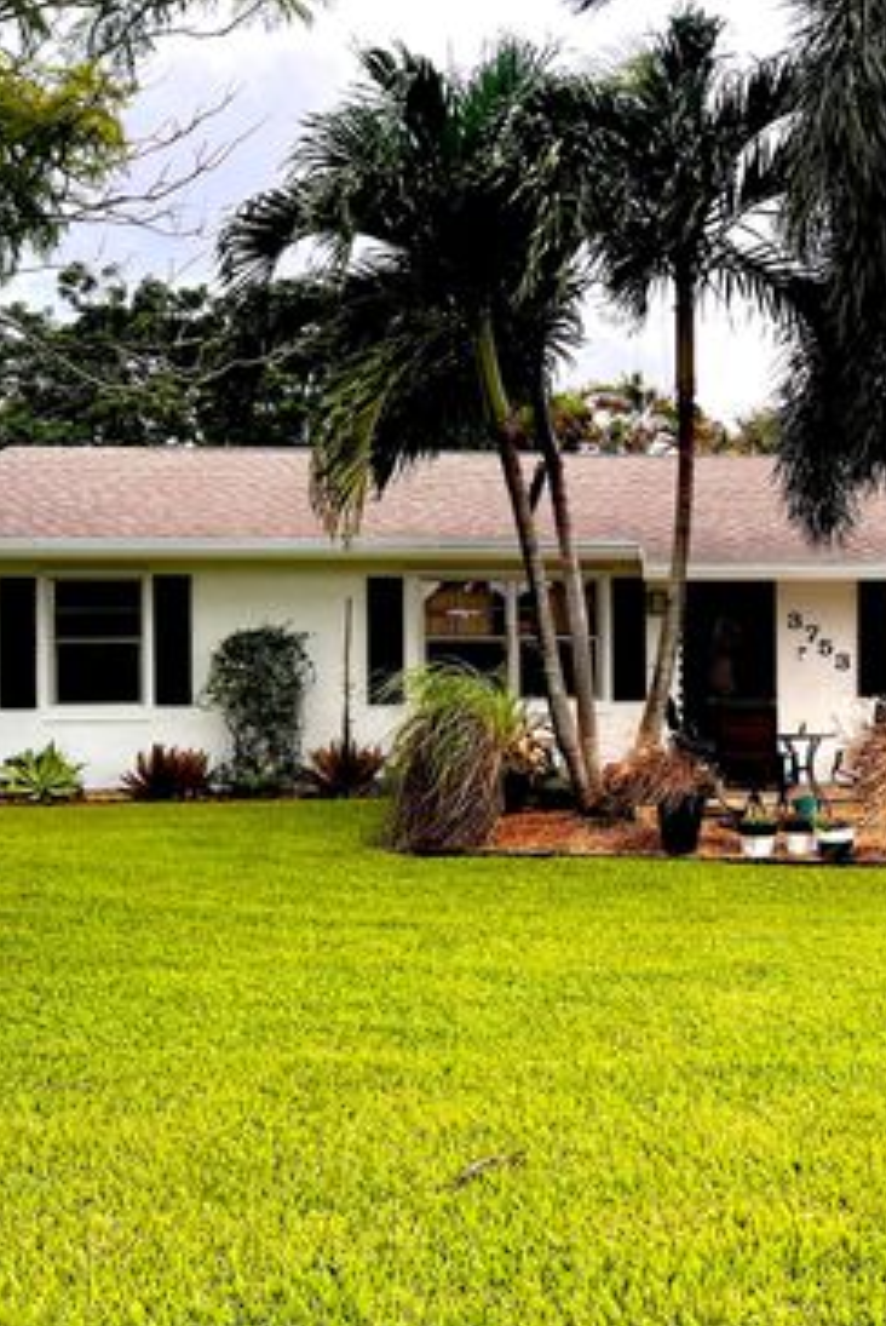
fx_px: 1363
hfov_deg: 34.9
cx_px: 708
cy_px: 674
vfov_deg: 51.8
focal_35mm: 37
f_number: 1.5
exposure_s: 1/924
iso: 50
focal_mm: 5.7
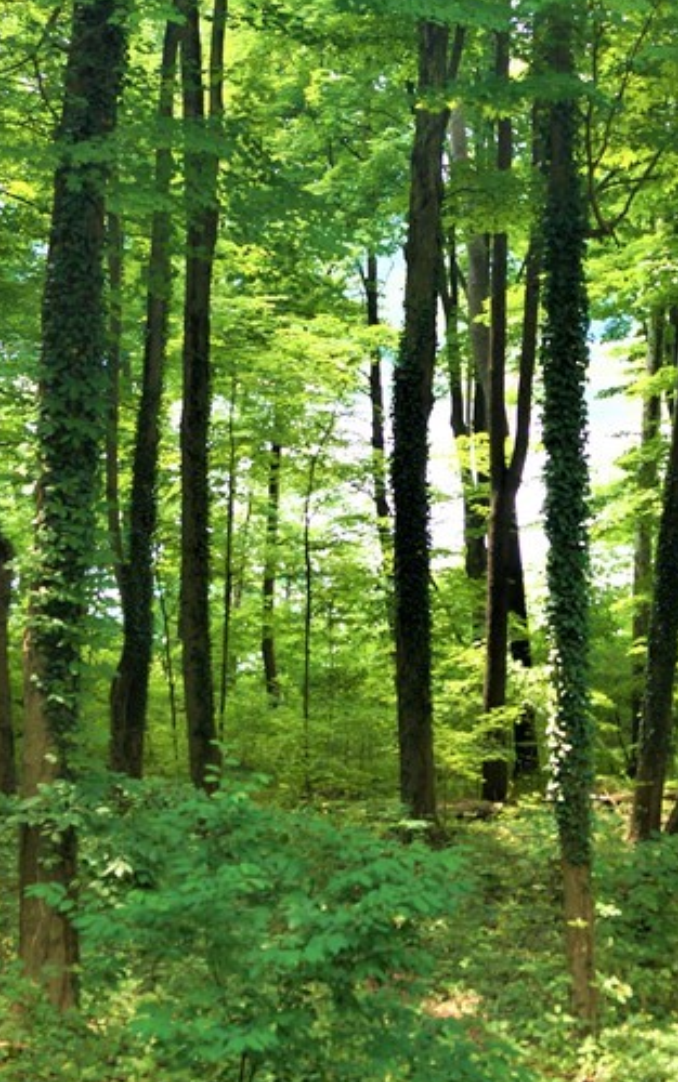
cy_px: 511
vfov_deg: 28.2
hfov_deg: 17.7
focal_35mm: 73
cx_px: 550
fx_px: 2156
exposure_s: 1/60
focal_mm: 22
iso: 100
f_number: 4
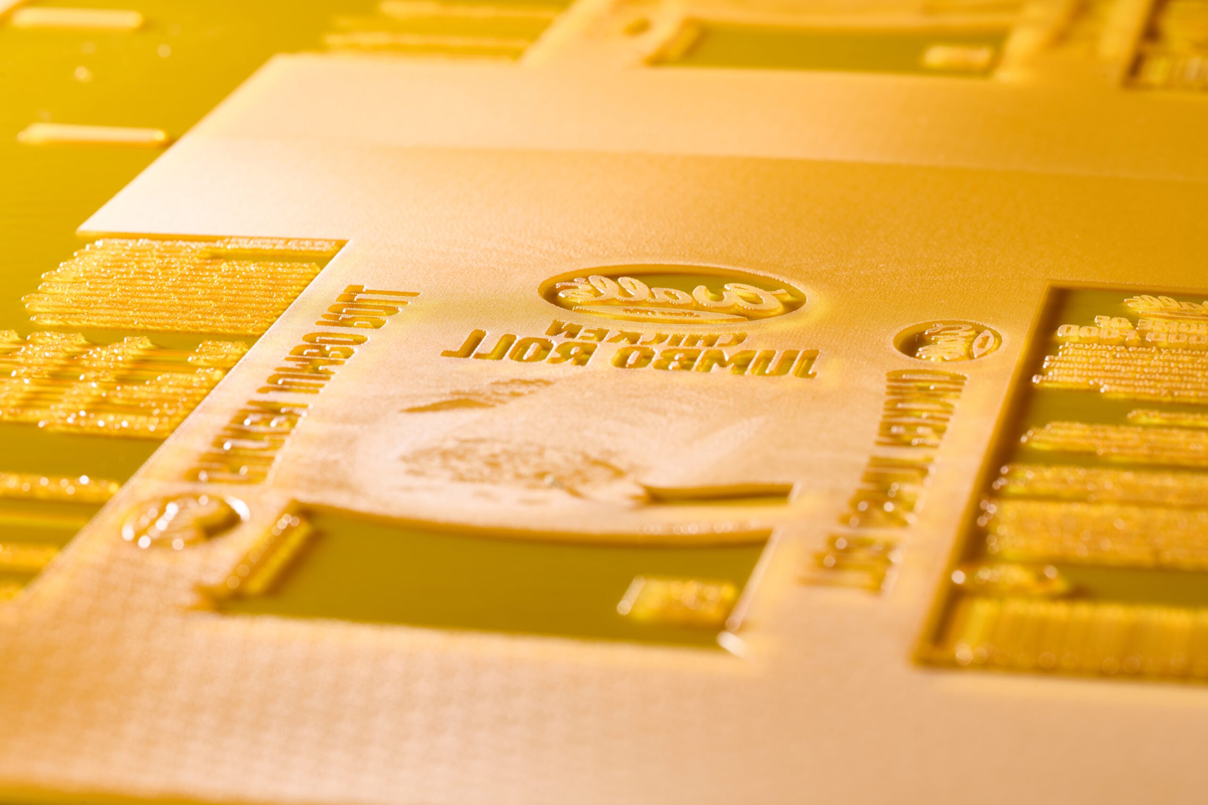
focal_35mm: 105
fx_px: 3523
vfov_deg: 13.0
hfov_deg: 19.5
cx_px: 604
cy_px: 402
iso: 64
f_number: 16
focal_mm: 105
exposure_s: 1/125
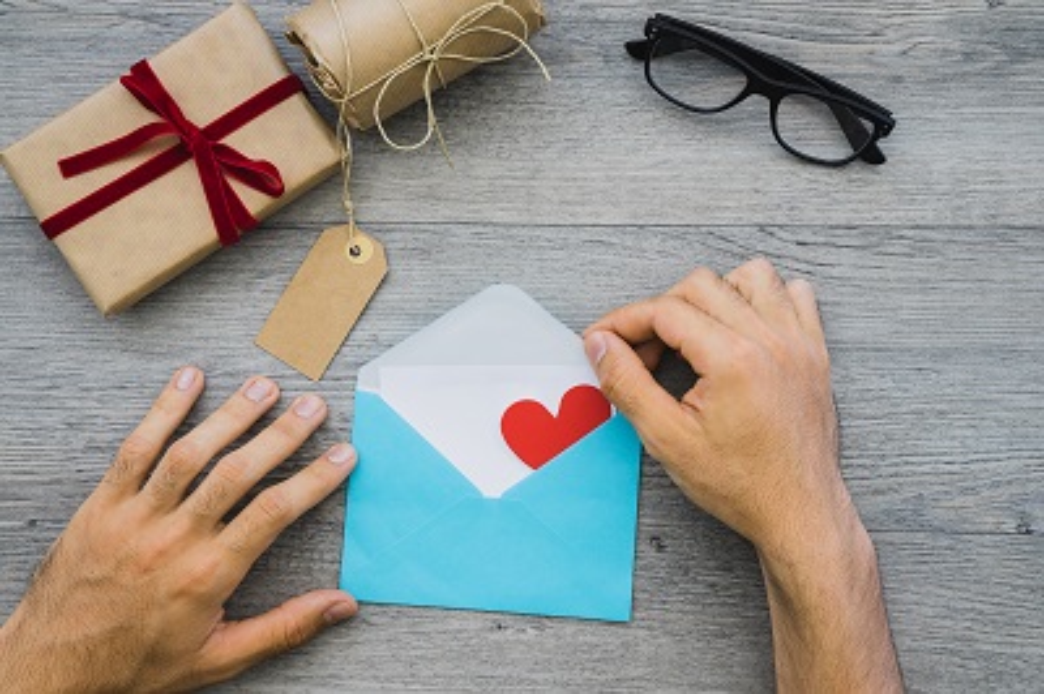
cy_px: 347
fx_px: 1478
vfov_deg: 26.4
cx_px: 522
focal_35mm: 51
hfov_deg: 38.9
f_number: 8
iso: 500
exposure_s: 1/15
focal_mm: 51
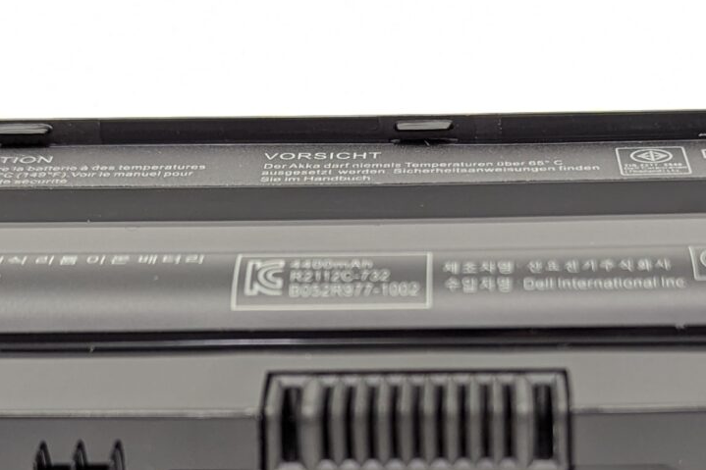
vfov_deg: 15.3
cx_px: 423
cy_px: 362
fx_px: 1745
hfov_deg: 22.8
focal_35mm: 89
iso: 136
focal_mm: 6.81
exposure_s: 1/90
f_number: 1.85
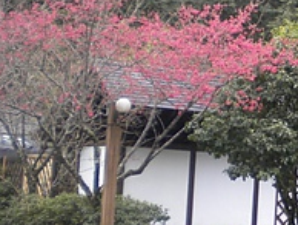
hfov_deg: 16.8
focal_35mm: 108
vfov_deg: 13.7
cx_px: 421
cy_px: 77
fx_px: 931
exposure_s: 1/160
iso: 80
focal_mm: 6.3
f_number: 3.1
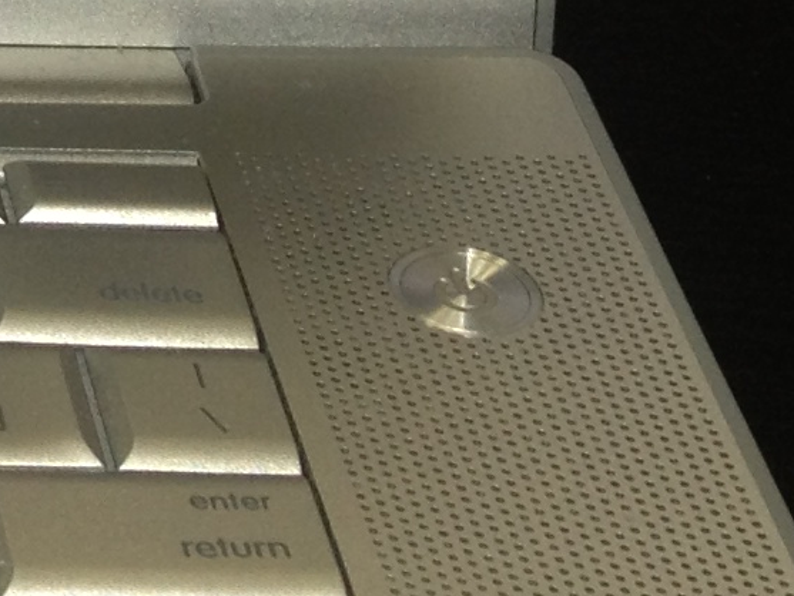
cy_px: -730
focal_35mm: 205
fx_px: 4703
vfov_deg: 6.9
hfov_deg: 8.8
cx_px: -1053
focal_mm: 4.28
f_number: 2.4
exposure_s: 1/23
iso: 50
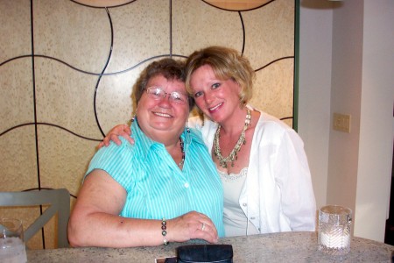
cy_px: 132
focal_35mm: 35
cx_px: 197
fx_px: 383
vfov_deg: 37.9
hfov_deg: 54.4
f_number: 2.8
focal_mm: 7.5
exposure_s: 1/30
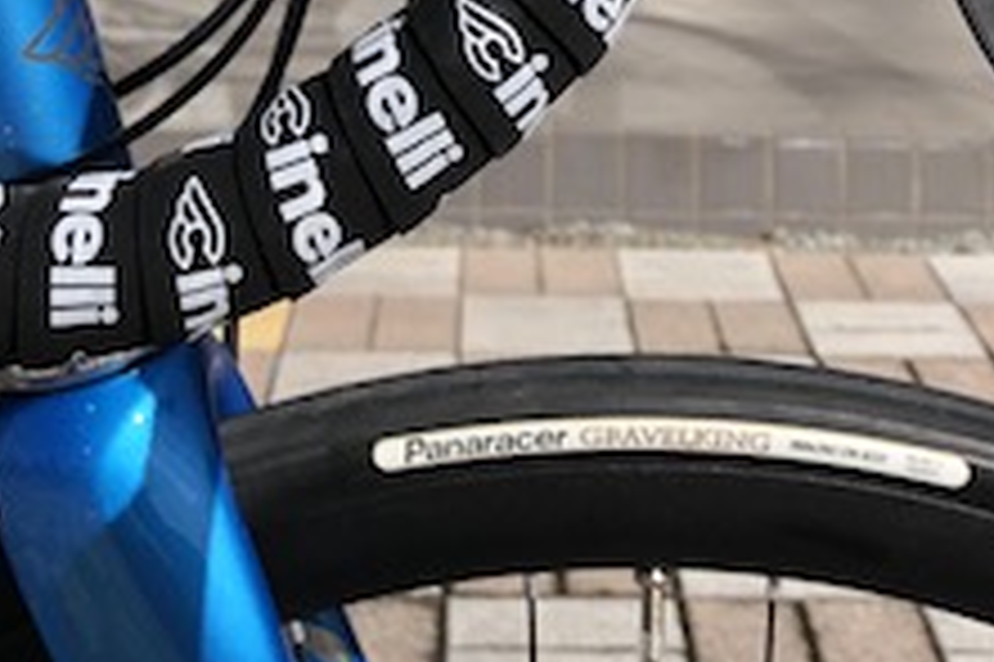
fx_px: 2180
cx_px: 432
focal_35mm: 79
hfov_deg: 25.7
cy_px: -302
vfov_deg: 16.0
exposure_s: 1/1429
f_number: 1.8
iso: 20
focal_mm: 3.99
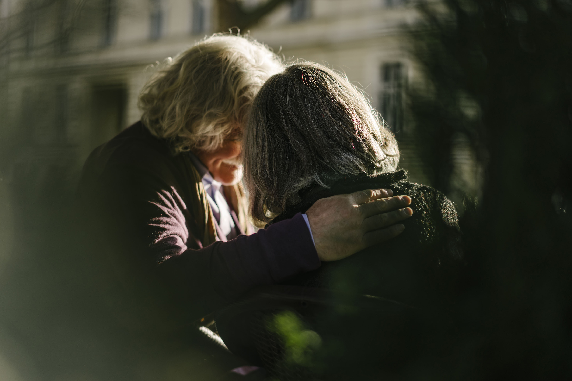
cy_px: 190
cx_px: 286
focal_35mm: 55
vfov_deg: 24.6
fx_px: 874
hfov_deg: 36.2
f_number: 1.8
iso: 100
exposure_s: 1/1250
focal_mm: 55
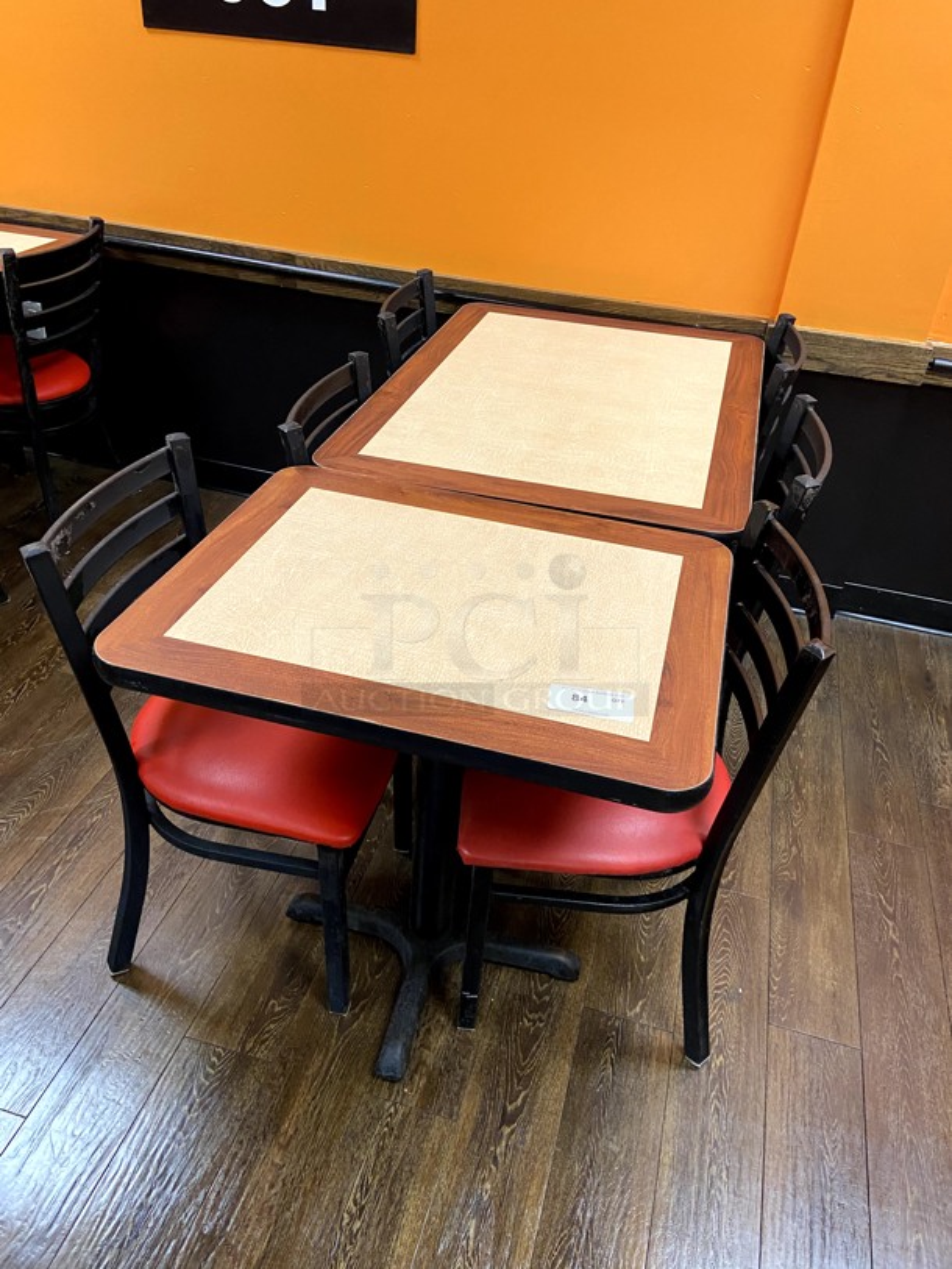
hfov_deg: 53.1
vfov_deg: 67.3
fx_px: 953
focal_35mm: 26
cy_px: 634
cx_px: 476
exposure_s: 1/60
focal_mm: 4.25
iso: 250
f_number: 1.8
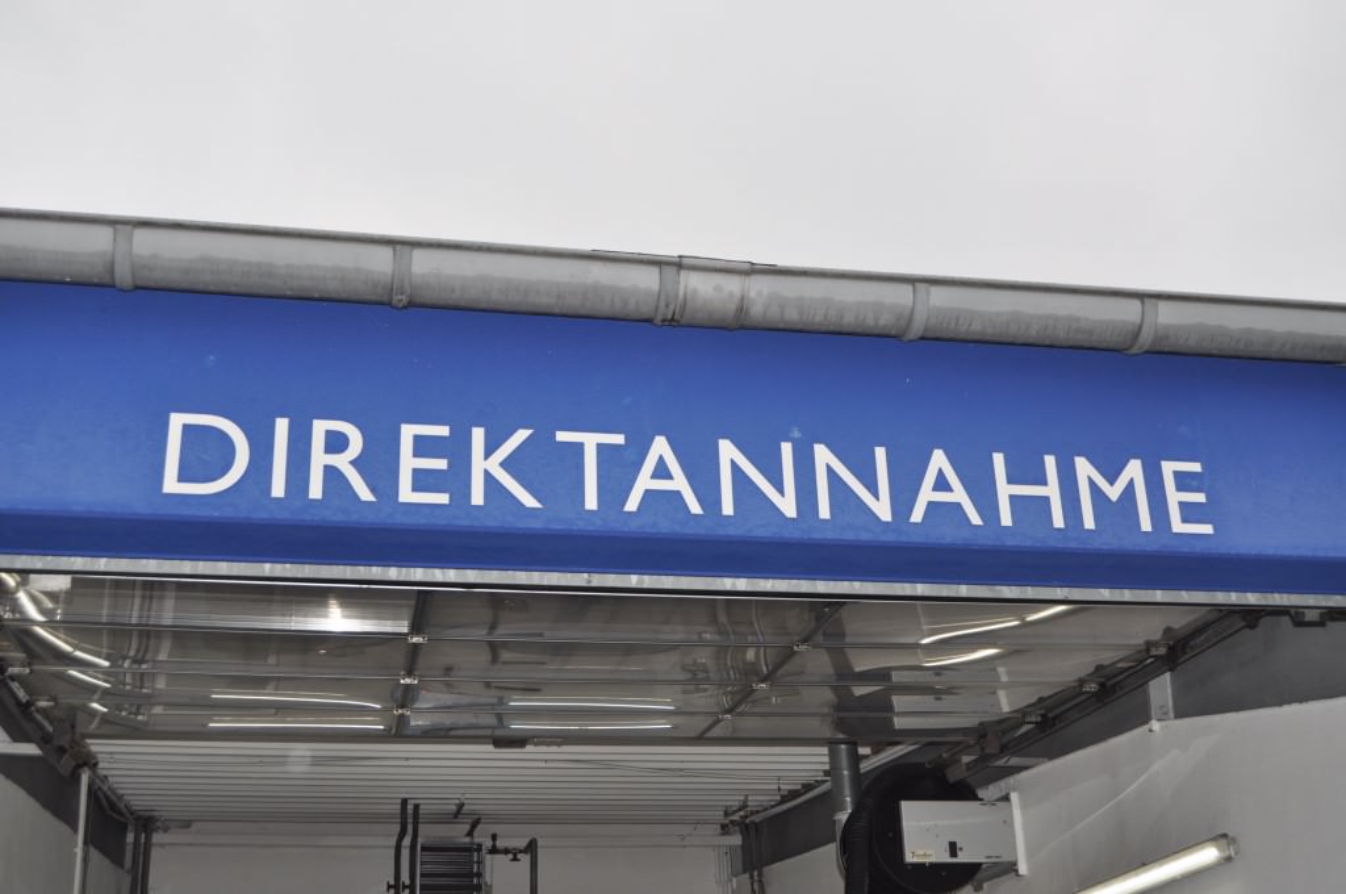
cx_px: 673
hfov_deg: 43.7
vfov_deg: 29.8
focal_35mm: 45
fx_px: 1680
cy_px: 447
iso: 200
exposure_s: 1/160
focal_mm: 30
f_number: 6.3
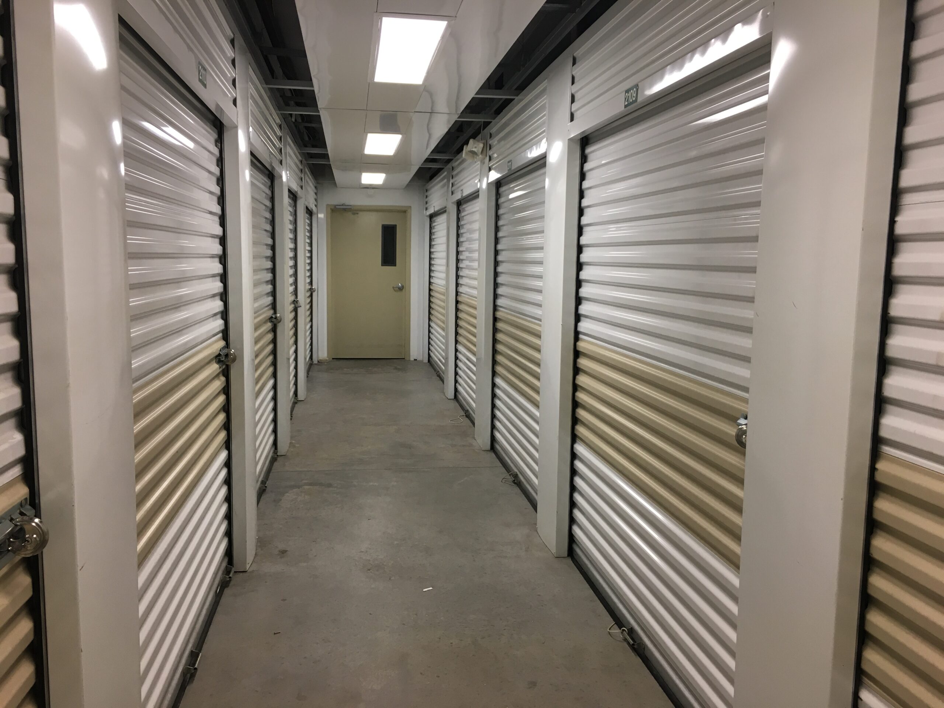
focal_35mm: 29
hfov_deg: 61.7
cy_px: 354
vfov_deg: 48.2
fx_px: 791
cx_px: 472
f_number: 2.2
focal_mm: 4.15
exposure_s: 1/30
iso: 64
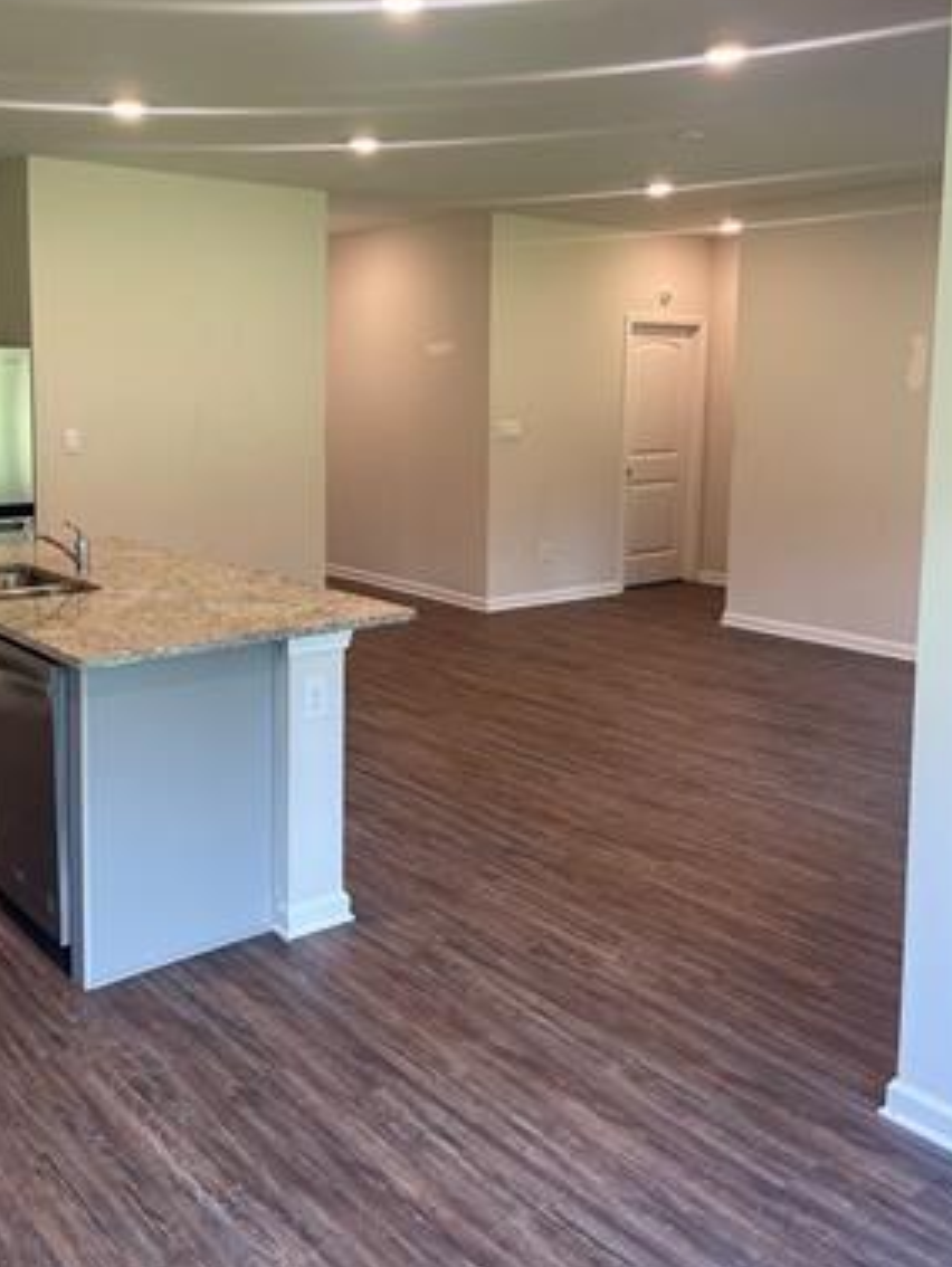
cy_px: 483
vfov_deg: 54.8
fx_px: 1209
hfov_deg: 42.7
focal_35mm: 33
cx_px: 369
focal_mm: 5.1
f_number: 1.6
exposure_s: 1/60
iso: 64
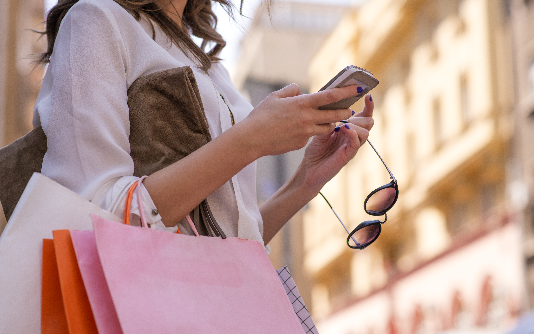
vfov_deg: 15.0
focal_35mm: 87
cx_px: 266
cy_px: 164
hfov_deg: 23.8
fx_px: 1266
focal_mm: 85
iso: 640
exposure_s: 1/2000
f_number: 3.5
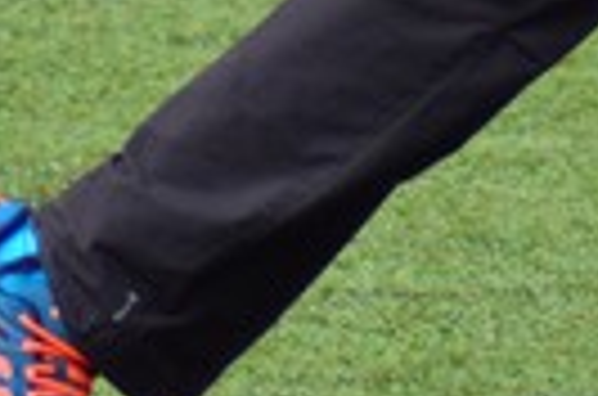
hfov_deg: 2.5
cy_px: -1037
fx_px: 13439
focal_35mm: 811
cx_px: 625
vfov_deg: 1.7
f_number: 4
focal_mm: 70
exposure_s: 1/500
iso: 280
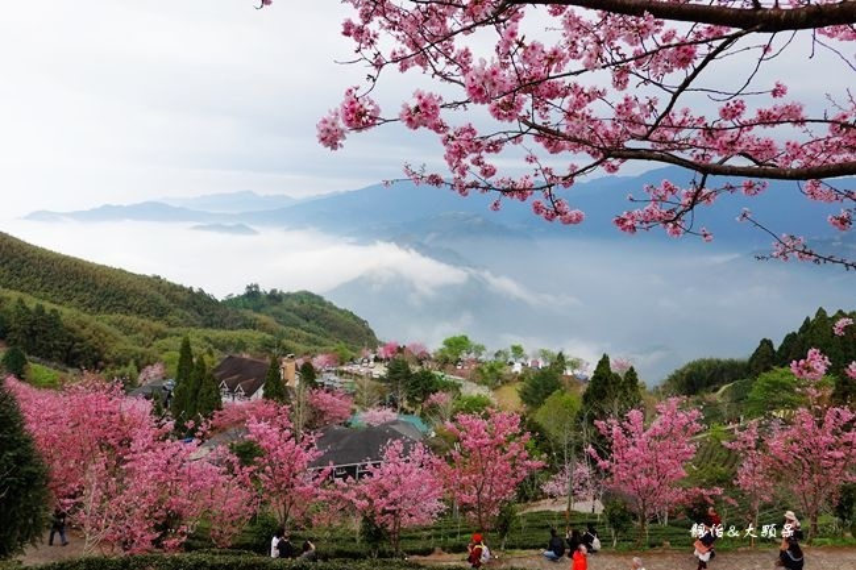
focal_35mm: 24
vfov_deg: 53.1
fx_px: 570
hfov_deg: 73.8
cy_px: 285
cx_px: 428
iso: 125
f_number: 5.6
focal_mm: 9
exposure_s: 1/200
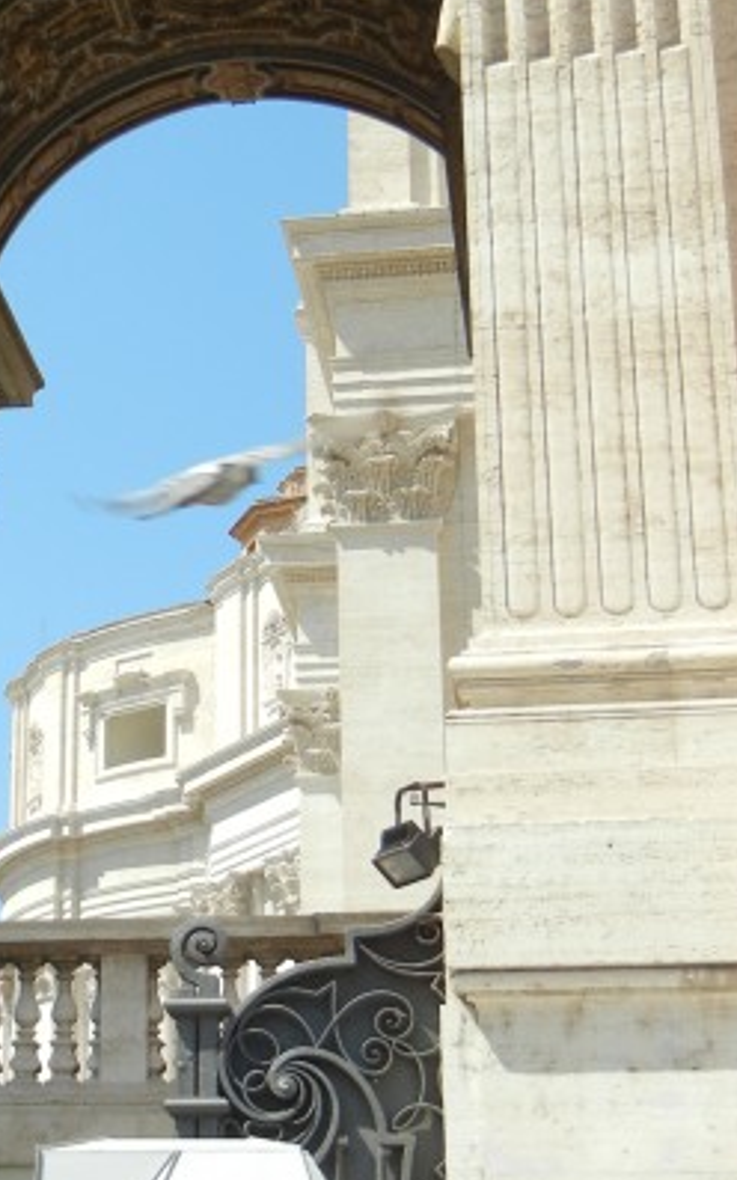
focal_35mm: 80
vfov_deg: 25.8
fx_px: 2572
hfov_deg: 16.0
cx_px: 27
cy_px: 535
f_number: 7.4
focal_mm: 7.1
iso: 160
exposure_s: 1/222
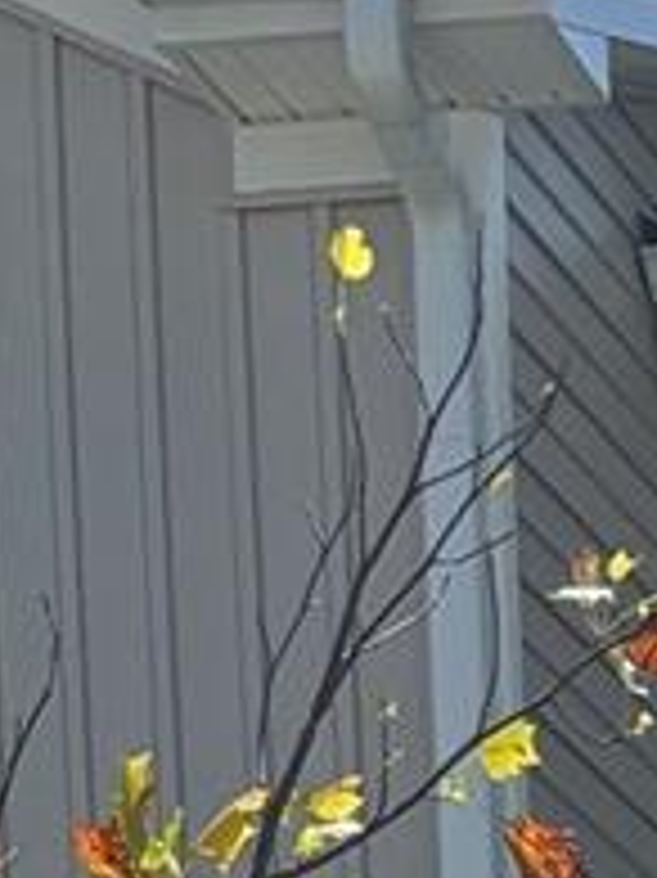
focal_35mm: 205
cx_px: 2214
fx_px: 5193
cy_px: 3183
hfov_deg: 6.4
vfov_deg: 7.6
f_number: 1.6
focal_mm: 5.96
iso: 50
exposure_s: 1/5348
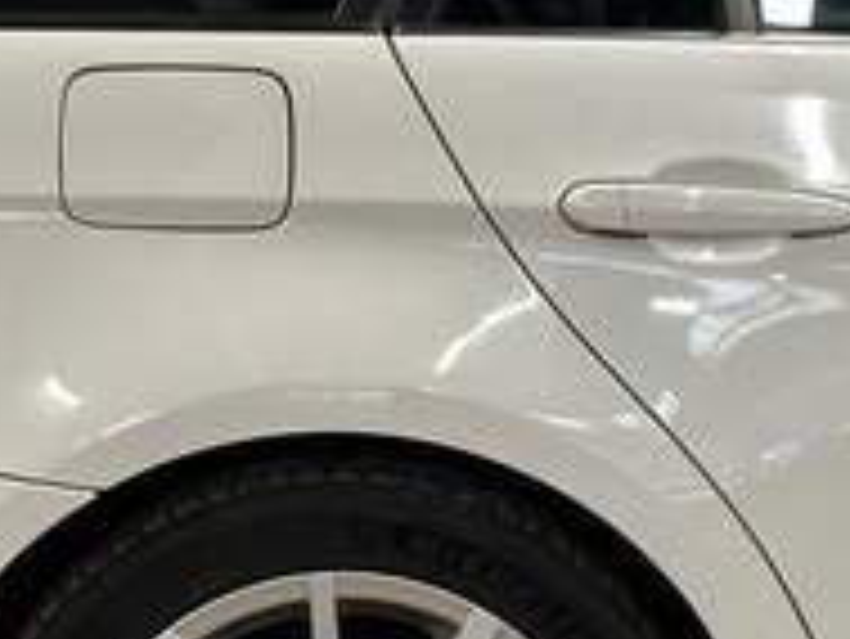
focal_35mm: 152
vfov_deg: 9.8
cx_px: 522
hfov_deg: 13.0
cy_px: 284
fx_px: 3735
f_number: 1.8
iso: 100
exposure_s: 1/50
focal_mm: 6.86
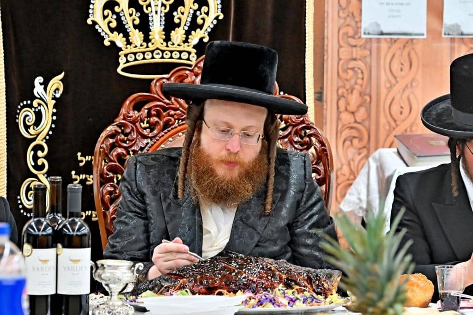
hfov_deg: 13.1
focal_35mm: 157
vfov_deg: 8.7
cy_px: 158
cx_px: 236
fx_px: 2062
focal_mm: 105
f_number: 4
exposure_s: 1/320
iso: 1250
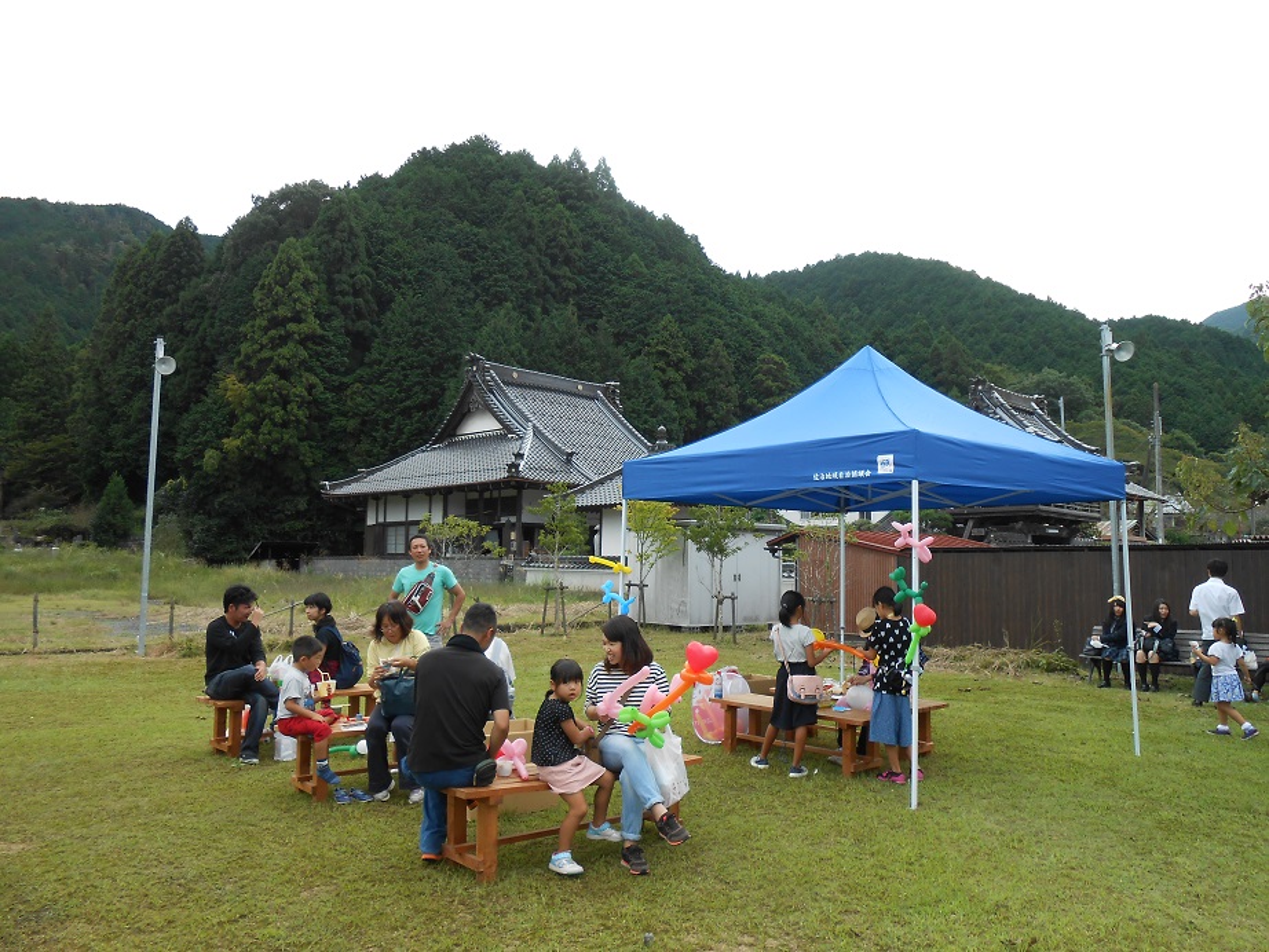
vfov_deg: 53.1
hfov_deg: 67.3
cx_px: 634
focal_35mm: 26
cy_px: 476
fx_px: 953
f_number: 3.5
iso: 80
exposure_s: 1/250
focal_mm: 4.6
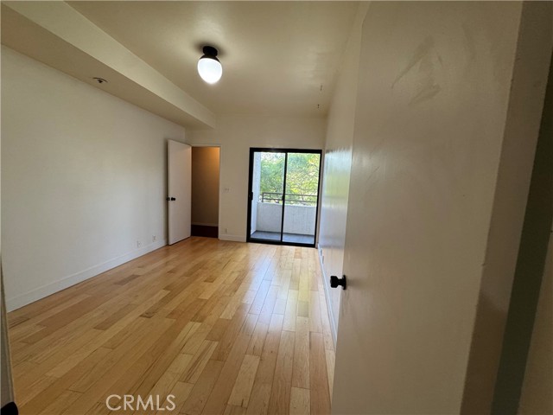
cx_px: 276
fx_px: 224
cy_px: 208
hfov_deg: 102.1
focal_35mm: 14
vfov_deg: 85.7
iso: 200
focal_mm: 2.22
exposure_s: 1/120
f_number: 2.2
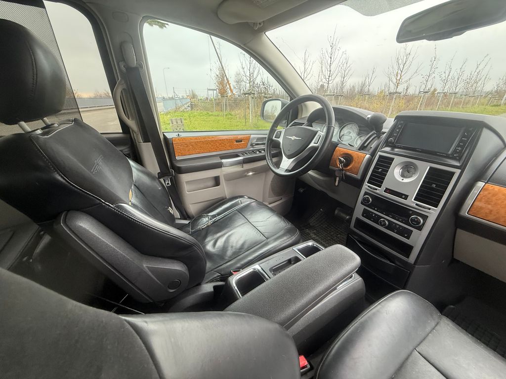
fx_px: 205
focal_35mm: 14
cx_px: 253
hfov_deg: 102.1
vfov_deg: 85.7
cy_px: 190
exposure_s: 1/99
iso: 200
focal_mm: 2.22
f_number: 2.2
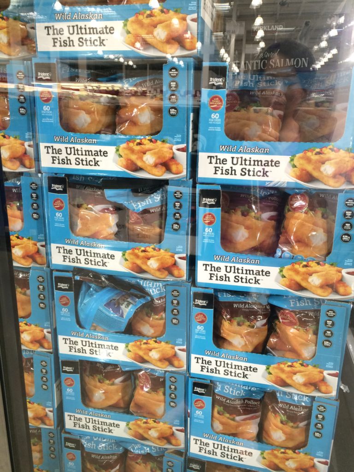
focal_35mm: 29
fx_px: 395
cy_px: 236
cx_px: 177
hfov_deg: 48.2
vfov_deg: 61.7
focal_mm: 4.15
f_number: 2.2
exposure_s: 1/33
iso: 50
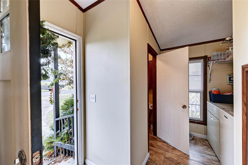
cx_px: 124
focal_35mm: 14
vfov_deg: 81.1
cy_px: 82
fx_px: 96
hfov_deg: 104.3
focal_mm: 14
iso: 400
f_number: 8
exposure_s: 1/25
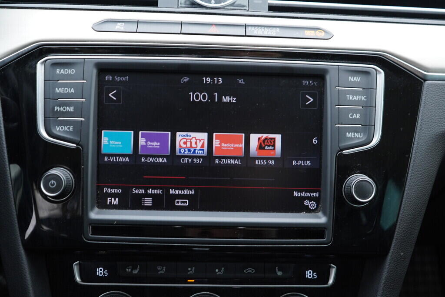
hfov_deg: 53.1
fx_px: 445
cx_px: 222
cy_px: 148
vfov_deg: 36.9
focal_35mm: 36
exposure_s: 1/40
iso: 320
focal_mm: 24
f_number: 2.8
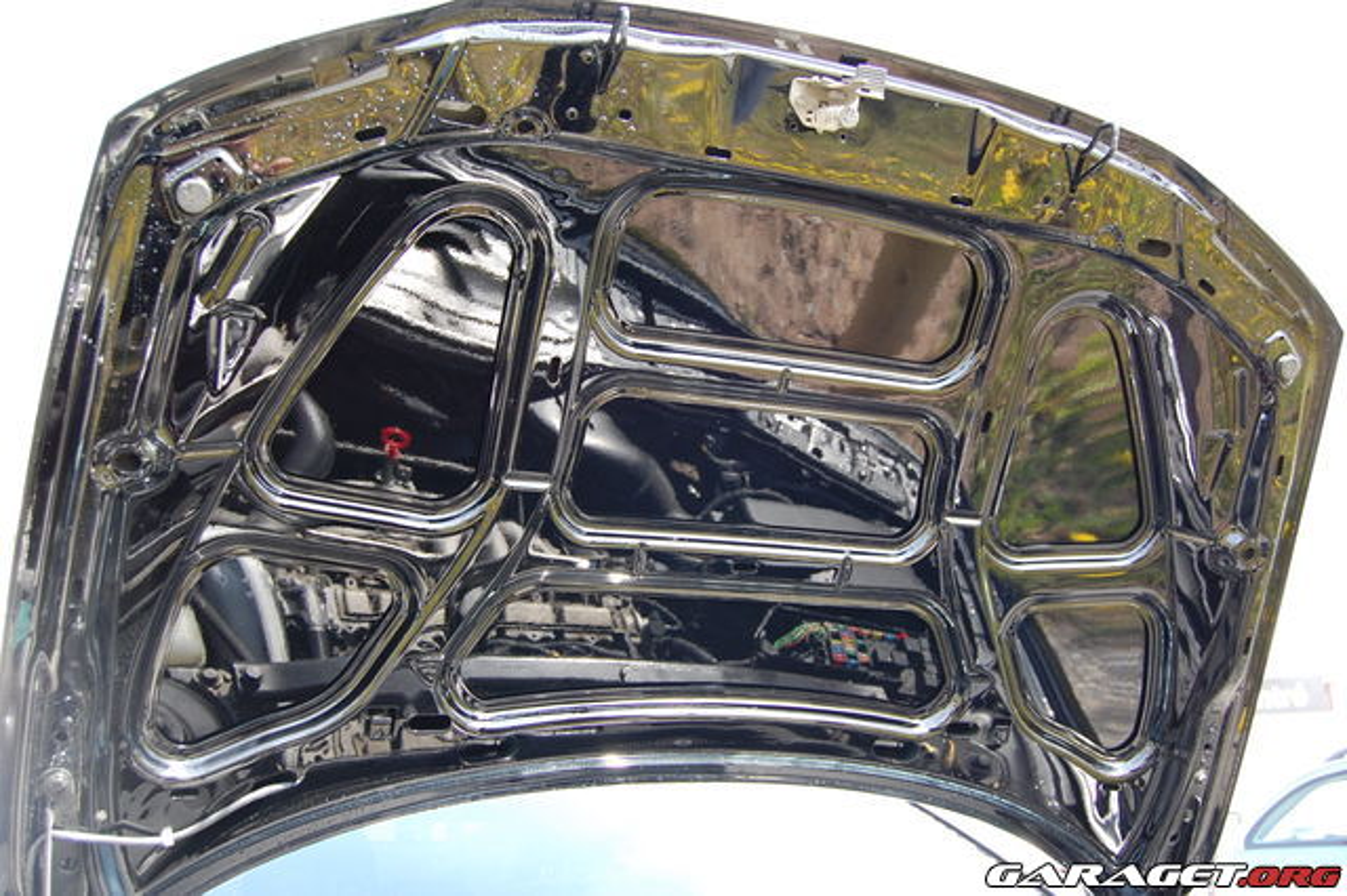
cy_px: 448
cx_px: 674
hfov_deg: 62.0
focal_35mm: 30
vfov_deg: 43.6
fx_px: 1122
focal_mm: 20
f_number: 5
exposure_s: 1/100
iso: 400
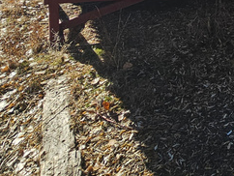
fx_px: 372
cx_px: 314
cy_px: -122
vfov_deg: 20.5
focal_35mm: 55
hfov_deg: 28.0
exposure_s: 1/1453
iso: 50
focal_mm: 2.2
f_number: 2.2
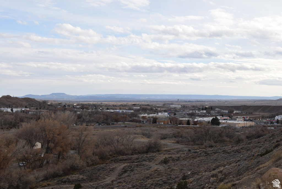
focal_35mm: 57
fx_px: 447
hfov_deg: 35.0
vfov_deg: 23.8
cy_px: 94
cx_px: 141
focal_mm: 38
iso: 100
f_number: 8
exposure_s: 1/200
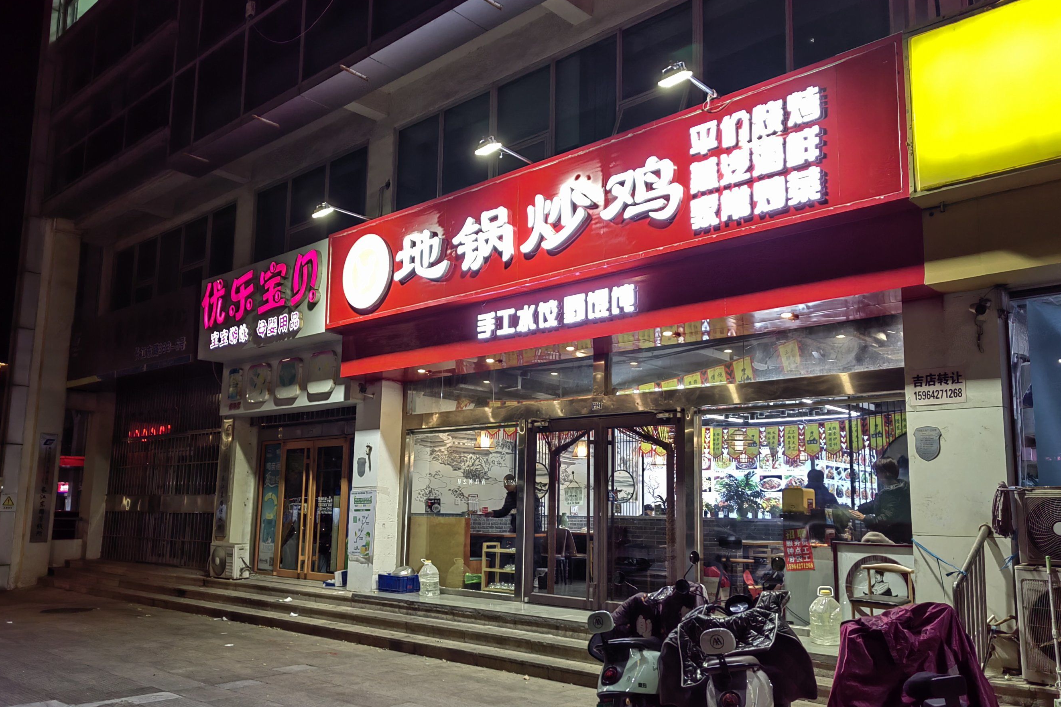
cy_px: 393
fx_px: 855
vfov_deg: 44.9
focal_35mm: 29
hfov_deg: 63.7
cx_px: 534
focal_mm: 5.52
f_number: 1.9
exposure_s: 1/100
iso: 125
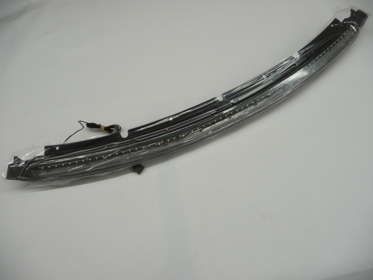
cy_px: 140
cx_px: 186
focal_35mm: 28
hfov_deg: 63.4
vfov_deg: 49.7
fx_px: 302
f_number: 3.3
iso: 100
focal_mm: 4.7
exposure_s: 1/30
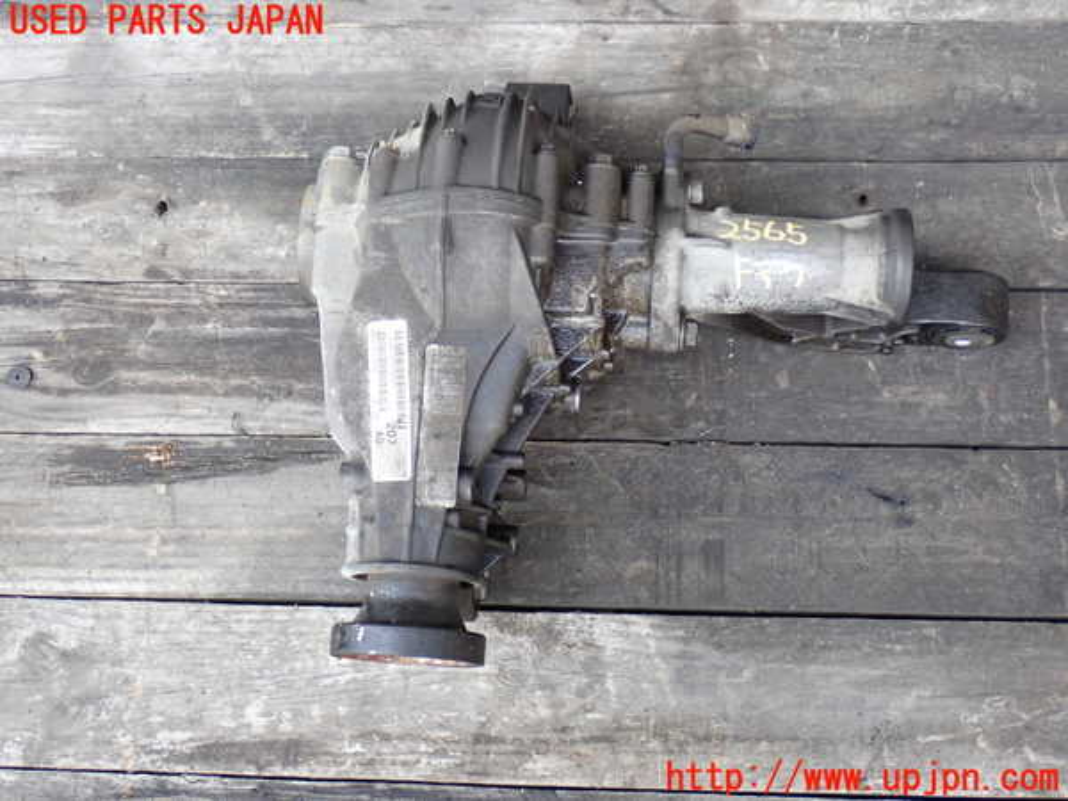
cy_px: 400
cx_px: 534
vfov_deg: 29.1
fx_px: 1543
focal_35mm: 50
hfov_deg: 38.2
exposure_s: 1/50
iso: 320
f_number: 3.2
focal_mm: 9.01
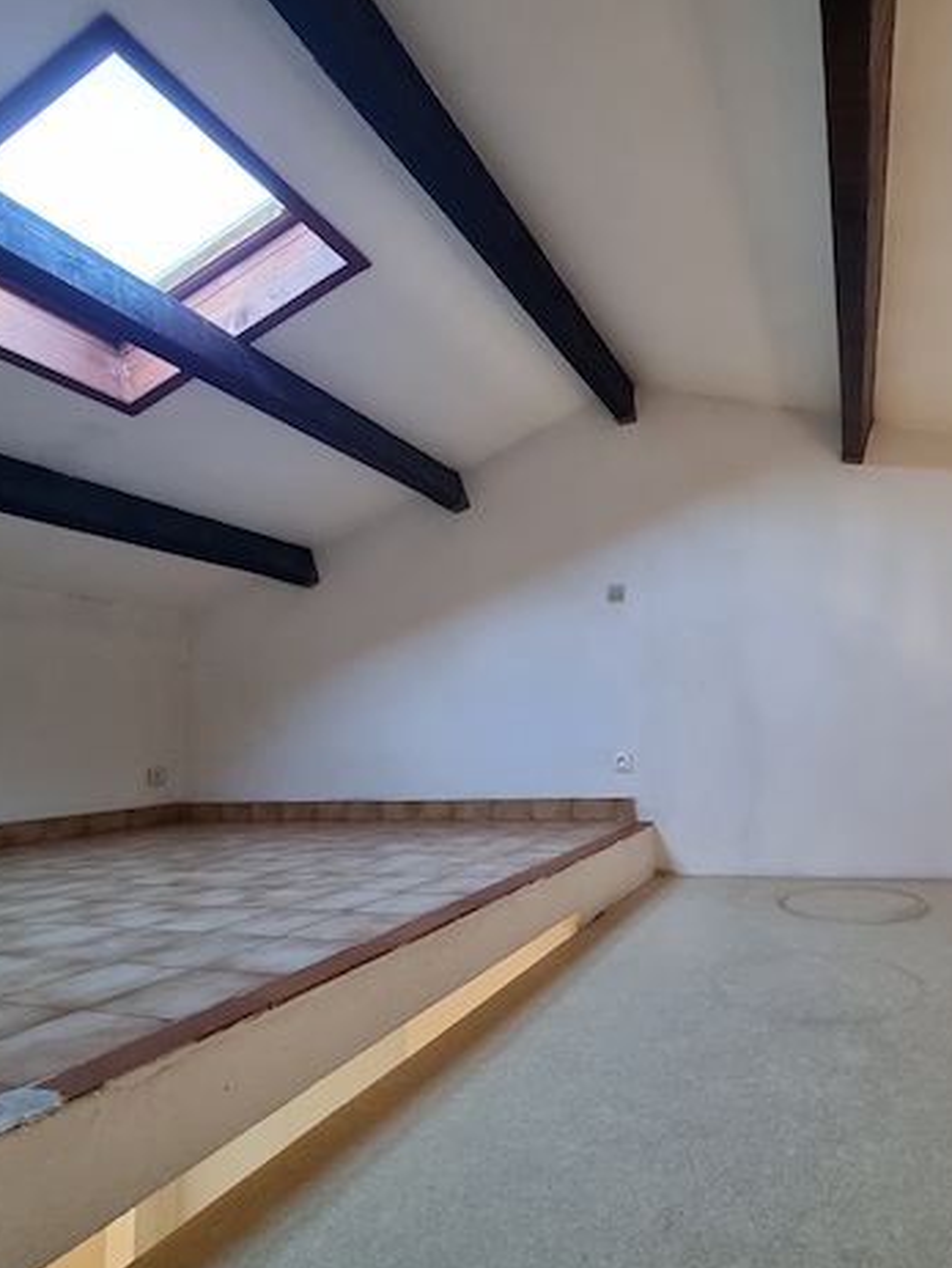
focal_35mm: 18
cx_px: 639
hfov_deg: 69.5
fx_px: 659
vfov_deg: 87.7
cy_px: 637
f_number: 2.2
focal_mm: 2.2
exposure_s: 1/33
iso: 400
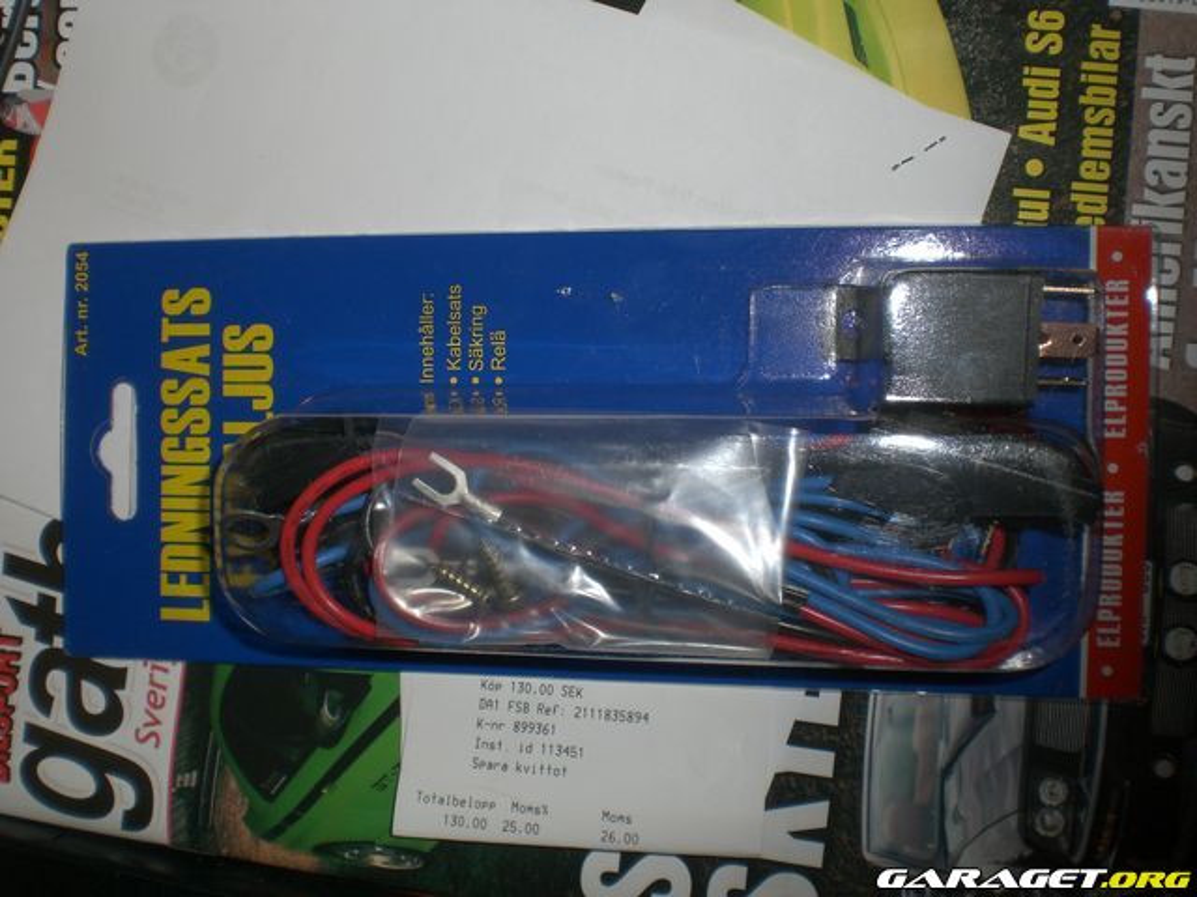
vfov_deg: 37.7
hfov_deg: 49.0
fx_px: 1314
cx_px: 598
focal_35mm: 38
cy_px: 448
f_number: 4.4
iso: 50
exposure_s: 1/60
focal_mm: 6.3
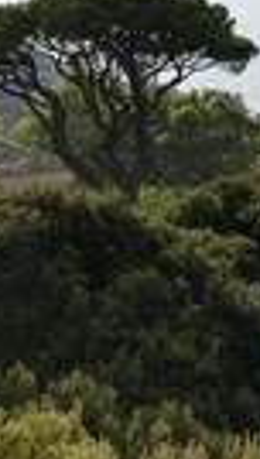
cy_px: 127
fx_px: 2789
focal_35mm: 229
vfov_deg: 9.4
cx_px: -291
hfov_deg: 5.2
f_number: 13
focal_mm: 70
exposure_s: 1/160
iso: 200
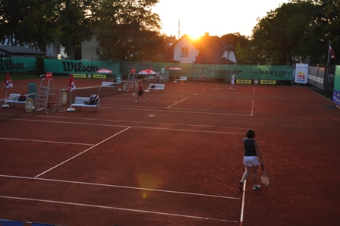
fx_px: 368
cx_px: 170
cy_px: 113
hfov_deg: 49.6
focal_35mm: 39
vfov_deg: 34.2
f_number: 6.3
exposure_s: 1/160
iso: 200
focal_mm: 26
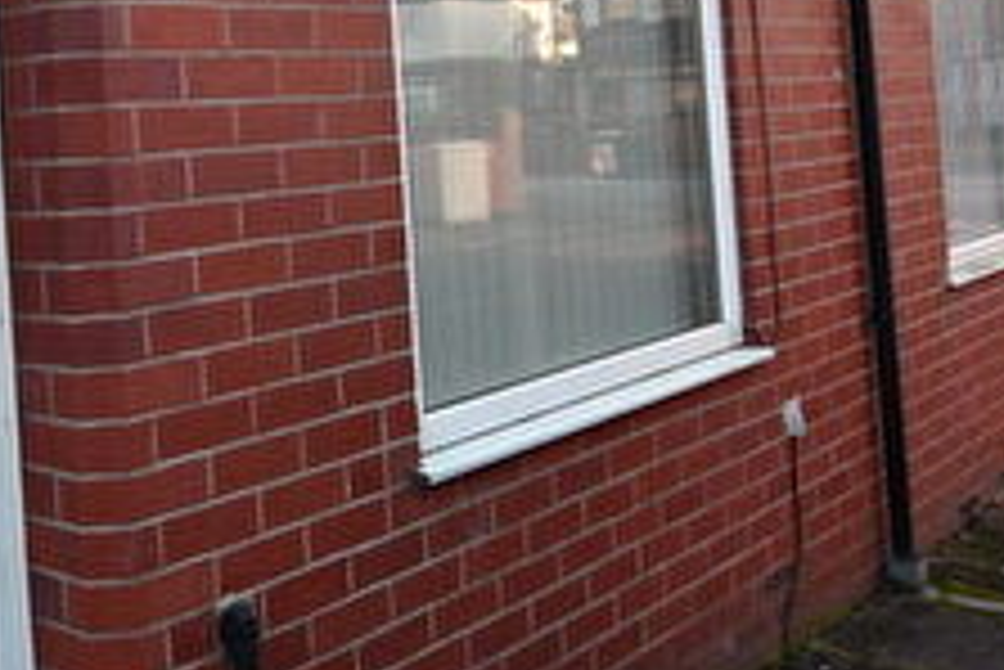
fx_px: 1312
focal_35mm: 47
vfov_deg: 27.8
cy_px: 83
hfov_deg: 40.1
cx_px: 194
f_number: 4.5
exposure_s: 1/80
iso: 100
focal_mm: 10
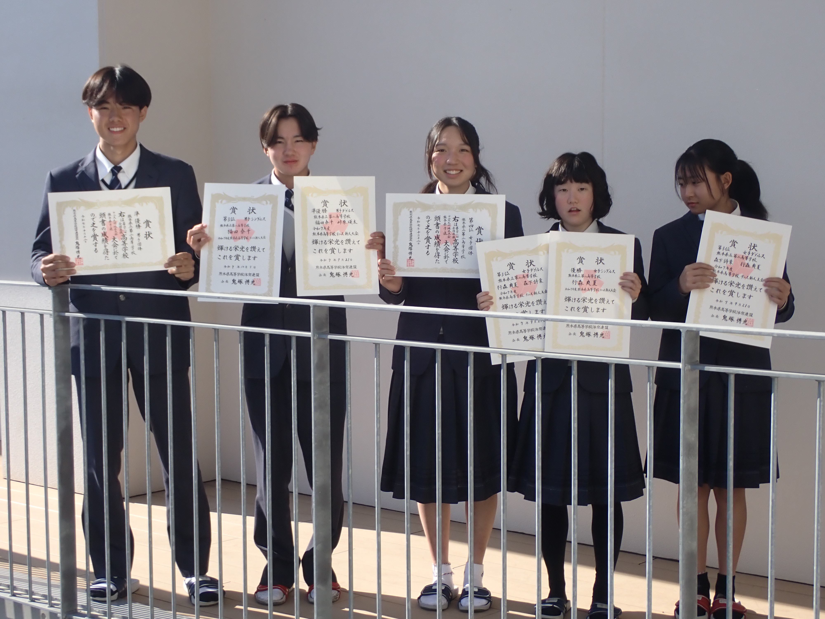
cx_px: 412
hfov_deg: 29.0
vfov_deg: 21.9
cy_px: 310
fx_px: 1597
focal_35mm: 67
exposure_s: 1/320
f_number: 5
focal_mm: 11.88
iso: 100
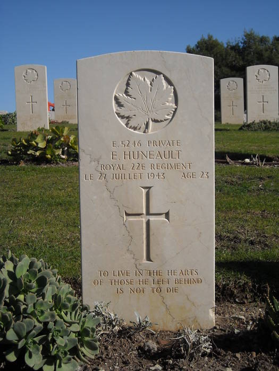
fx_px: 656
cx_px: 140
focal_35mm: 61
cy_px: 186
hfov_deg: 24.0
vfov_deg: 31.7
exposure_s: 1/353
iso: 64
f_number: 6.9
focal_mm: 9.87
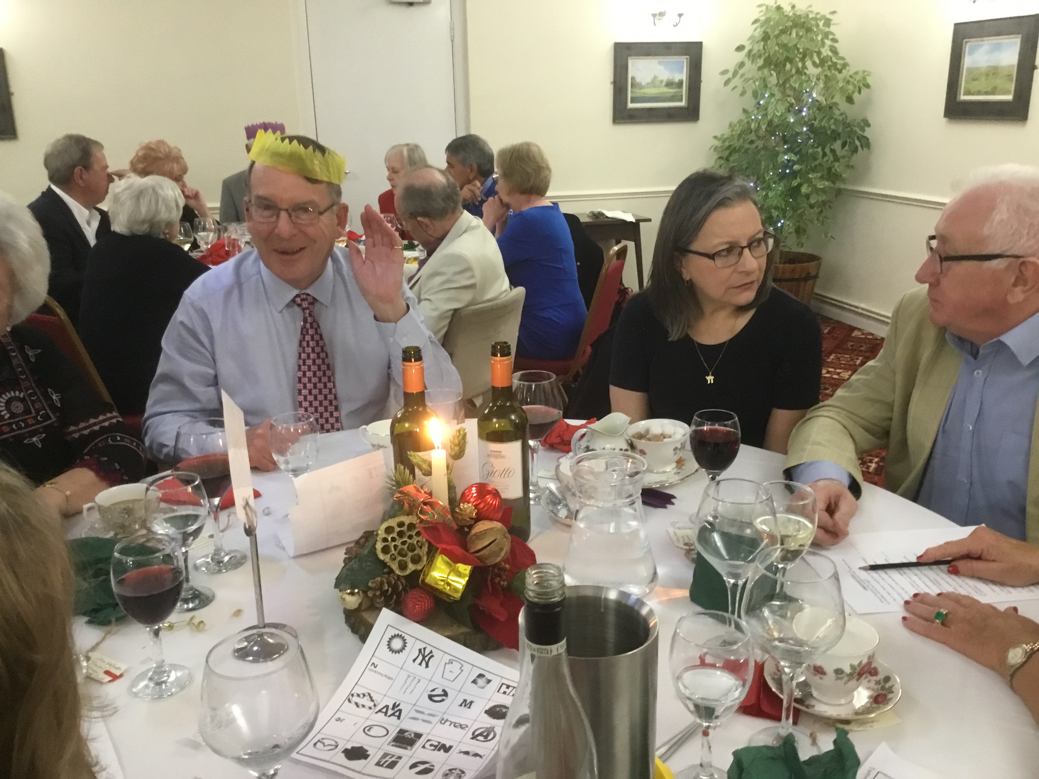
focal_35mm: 31
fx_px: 930
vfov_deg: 45.4
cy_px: 390
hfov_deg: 58.4
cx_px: 520
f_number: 2.4
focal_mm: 3.3
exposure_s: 1/20
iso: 200
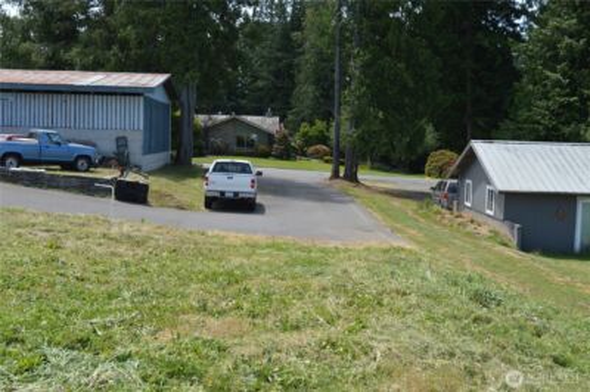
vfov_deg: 28.0
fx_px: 786
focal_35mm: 48
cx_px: 295
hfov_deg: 41.1
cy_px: 196
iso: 100
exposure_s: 1/250
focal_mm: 32
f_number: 8
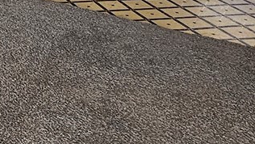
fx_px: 582
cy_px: -222
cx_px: -207
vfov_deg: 11.3
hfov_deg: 18.9
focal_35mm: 86
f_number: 2.2
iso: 64
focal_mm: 2.2
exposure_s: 1/77.4
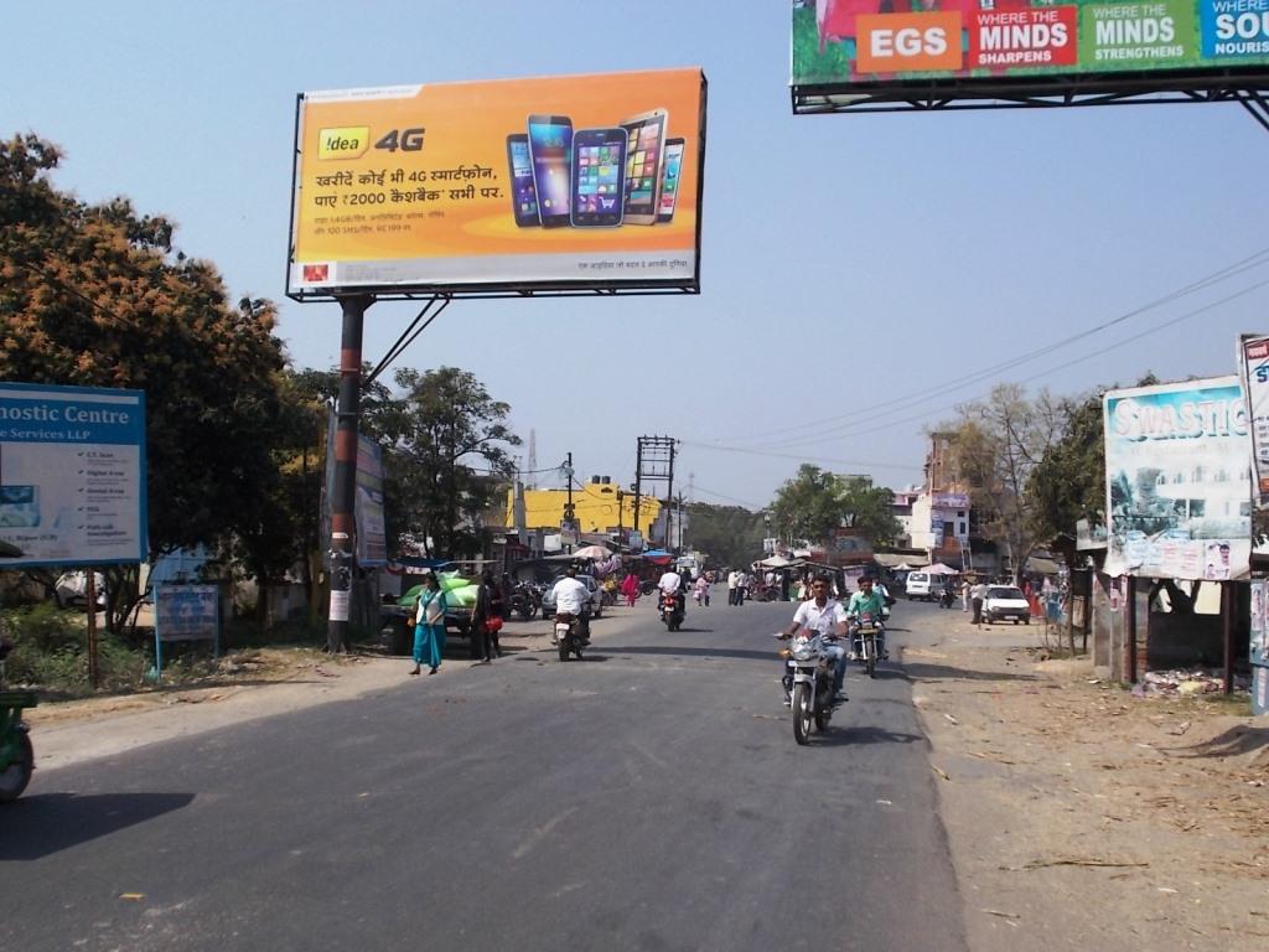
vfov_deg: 36.8
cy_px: 476
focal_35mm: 39
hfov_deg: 47.9
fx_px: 1430
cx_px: 634
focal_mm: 6.9
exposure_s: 1/160
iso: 80
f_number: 9.8
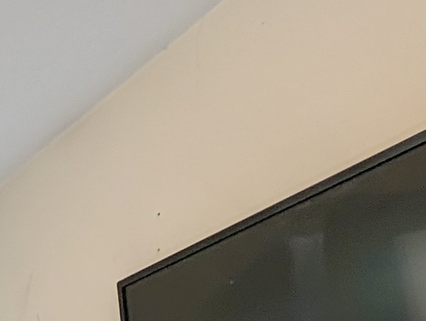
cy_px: 591
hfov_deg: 19.1
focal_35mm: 74
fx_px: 912
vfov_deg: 16.4
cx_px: -367
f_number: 1.95
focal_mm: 2.23
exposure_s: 1/24
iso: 49
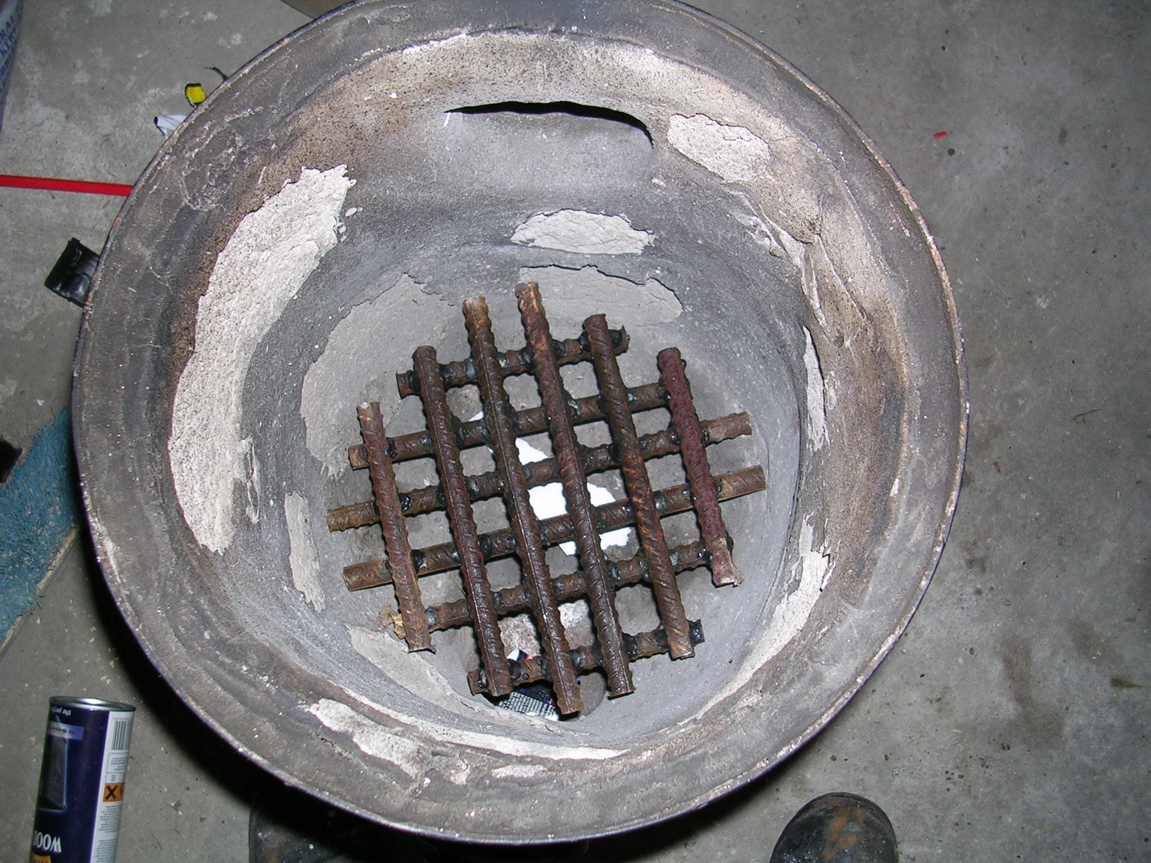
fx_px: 1264
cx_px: 576
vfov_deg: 37.7
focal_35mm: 38
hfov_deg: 49.0
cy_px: 432
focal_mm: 5.8
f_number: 2.8
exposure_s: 1/60.1
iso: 50
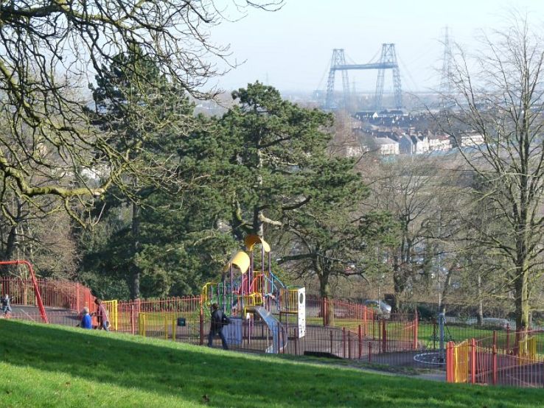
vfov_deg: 16.2
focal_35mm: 91
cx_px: 272
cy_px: 204
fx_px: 1431
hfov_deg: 21.5
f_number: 4.5
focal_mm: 16.1
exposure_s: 1/200
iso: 160
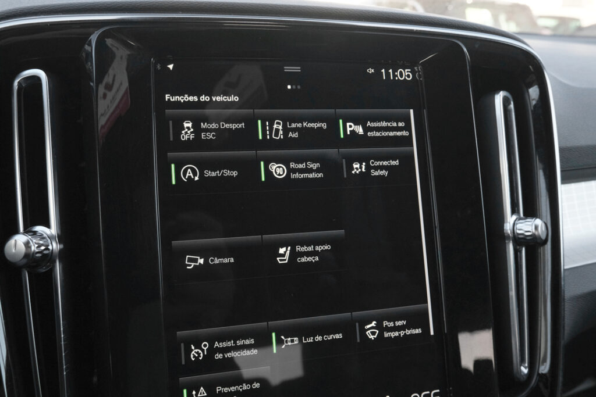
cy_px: 198
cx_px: 298
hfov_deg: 58.7
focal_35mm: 32
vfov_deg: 41.1
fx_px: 530
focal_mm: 21.5
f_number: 9
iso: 2000
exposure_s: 1/200
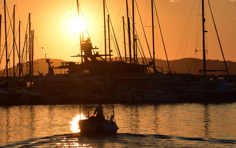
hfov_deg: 9.7
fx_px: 1383
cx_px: 62
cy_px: 29
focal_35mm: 215
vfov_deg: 6.1
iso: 200
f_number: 10
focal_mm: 110
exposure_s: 1/800
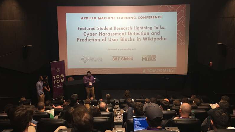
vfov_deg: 36.5
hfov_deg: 61.0
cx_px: 118
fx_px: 199
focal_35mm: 32
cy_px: 54
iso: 80
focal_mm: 4.15
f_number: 2.2
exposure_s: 1/10
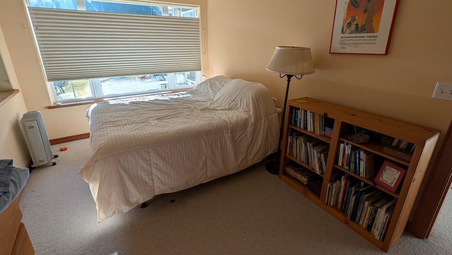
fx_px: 192
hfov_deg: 99.4
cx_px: 226
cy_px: 113
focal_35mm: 16
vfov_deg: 66.9
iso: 44
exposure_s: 1/352
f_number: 2.2
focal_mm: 1.95
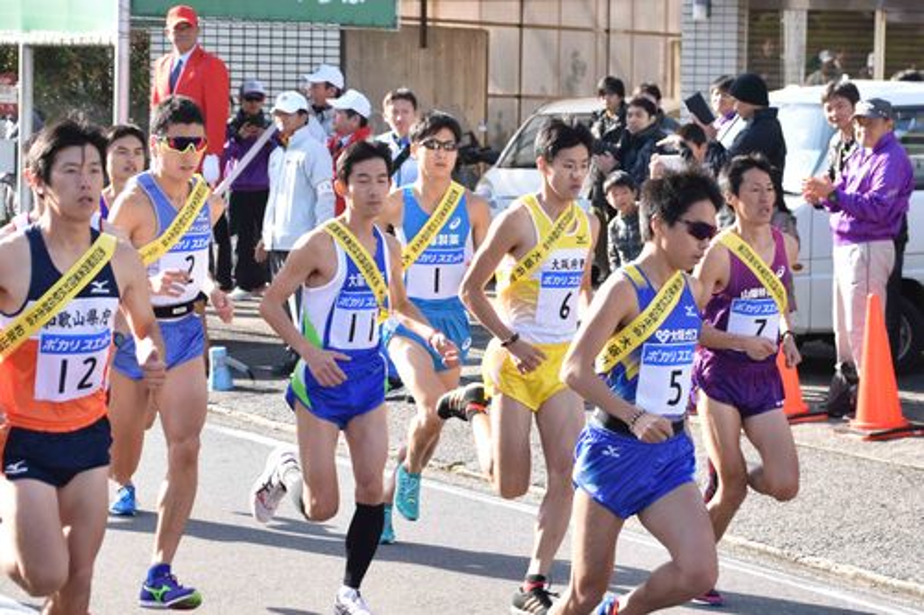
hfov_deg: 24.2
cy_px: 308
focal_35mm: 84
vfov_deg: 16.3
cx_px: 462
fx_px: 2155
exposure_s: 1/1250
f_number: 5
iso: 1000
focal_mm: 56
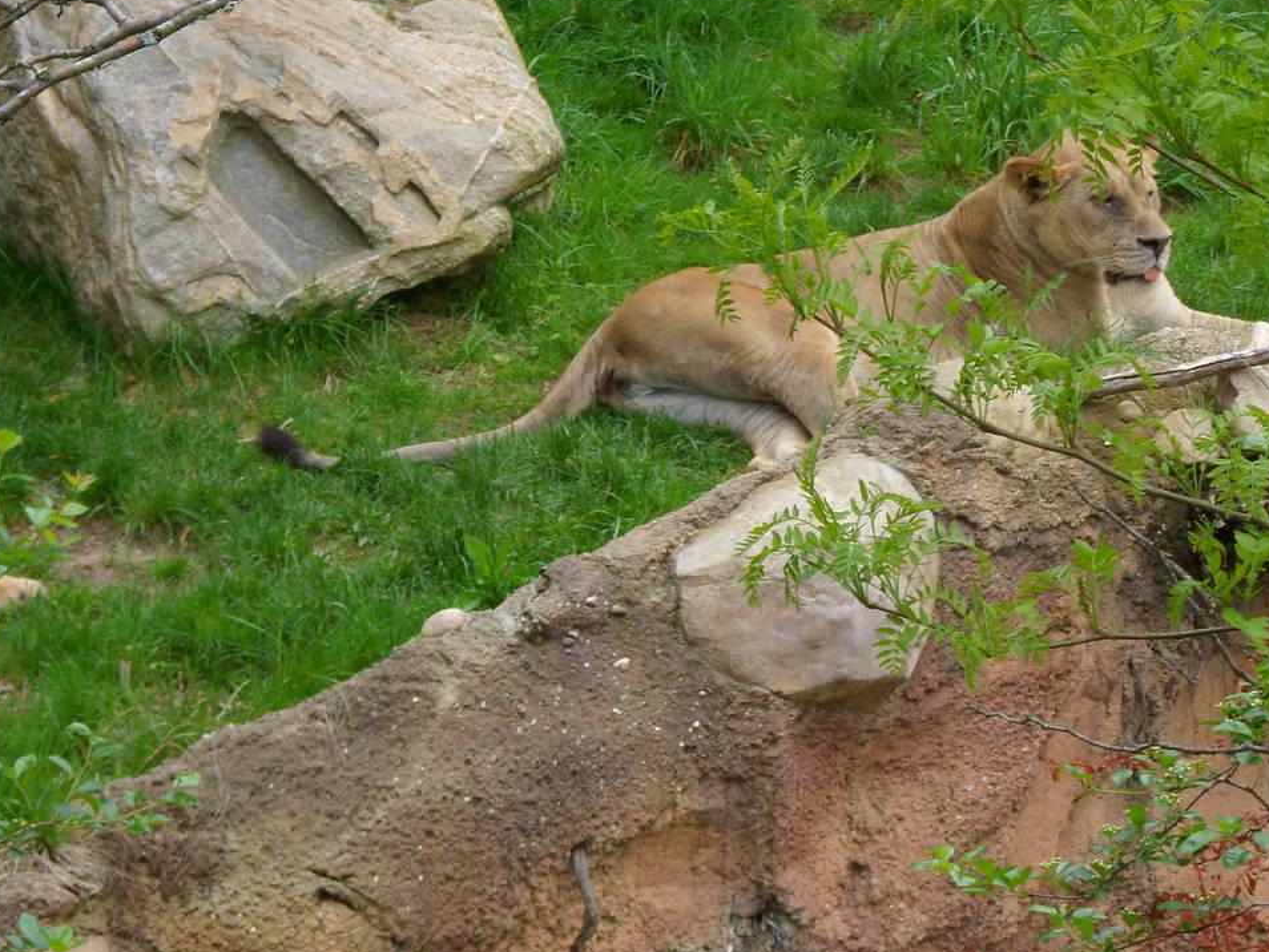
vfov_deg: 6.8
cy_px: 278
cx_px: 815
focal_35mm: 218
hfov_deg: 9.1
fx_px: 7994
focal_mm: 22.5
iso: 80
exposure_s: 1/60
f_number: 5.4
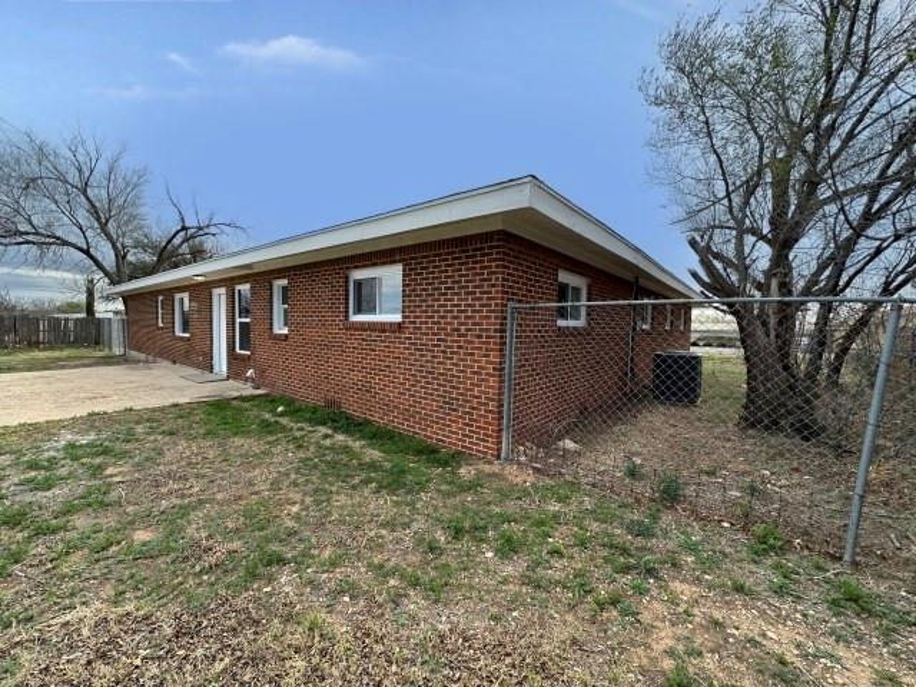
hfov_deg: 102.1
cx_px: 458
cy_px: 344
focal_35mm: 14
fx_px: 370
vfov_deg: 85.7
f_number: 2.2
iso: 40
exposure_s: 1/636
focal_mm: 2.22
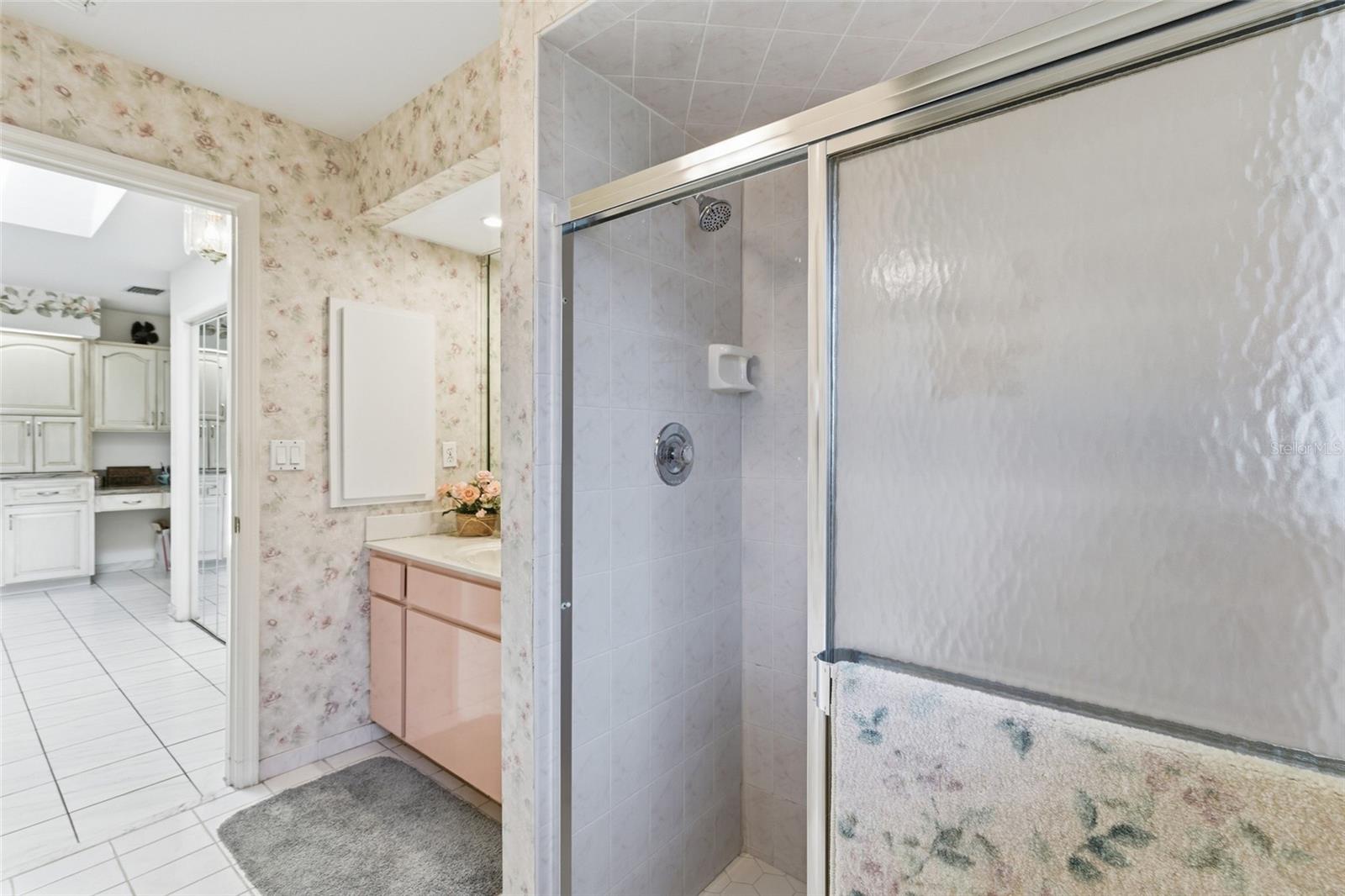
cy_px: 448
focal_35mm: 16
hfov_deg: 96.7
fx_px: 598
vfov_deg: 73.7
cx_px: 672
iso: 400
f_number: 9
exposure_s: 1/40
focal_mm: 16
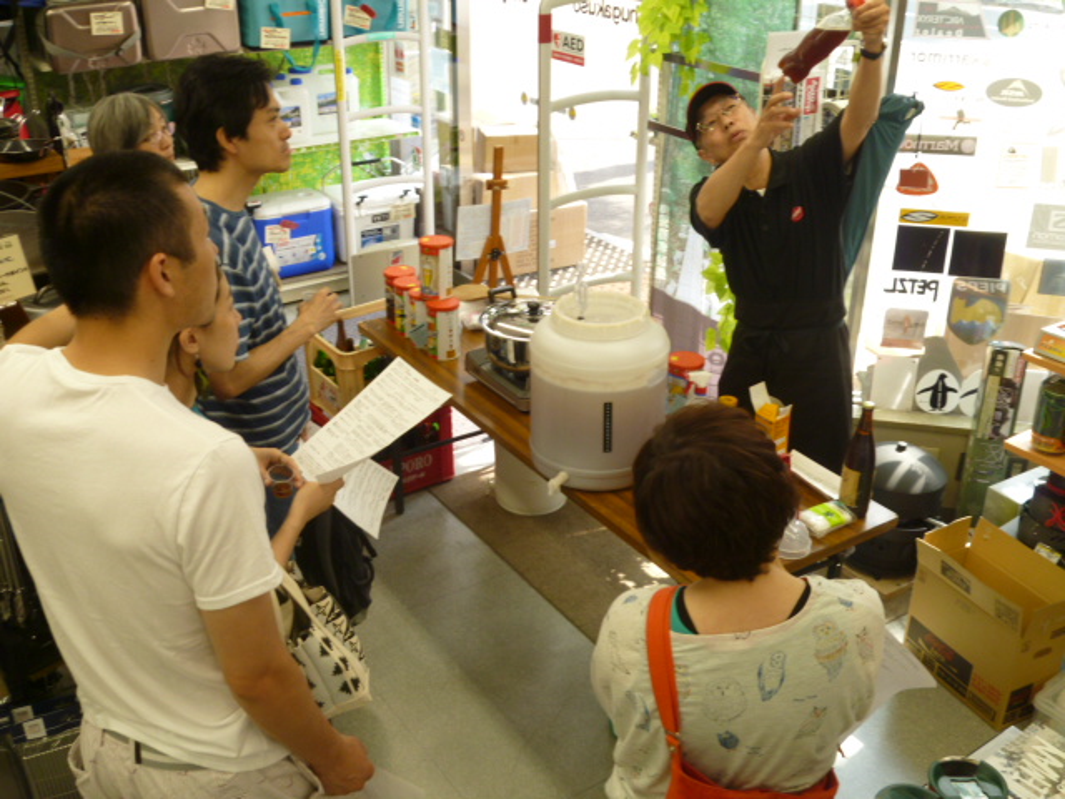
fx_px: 1108
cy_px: 400
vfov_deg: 39.7
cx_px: 532
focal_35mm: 36
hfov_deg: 51.4
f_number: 3.3
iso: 125
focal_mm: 6.3
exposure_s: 1/40
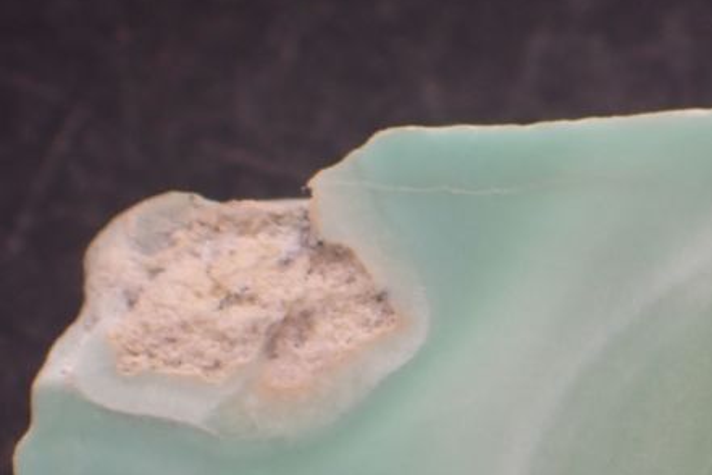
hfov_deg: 8.7
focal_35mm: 236
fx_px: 4667
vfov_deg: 5.8
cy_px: 517
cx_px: 717
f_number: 4.9
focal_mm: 18
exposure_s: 1/400
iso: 200
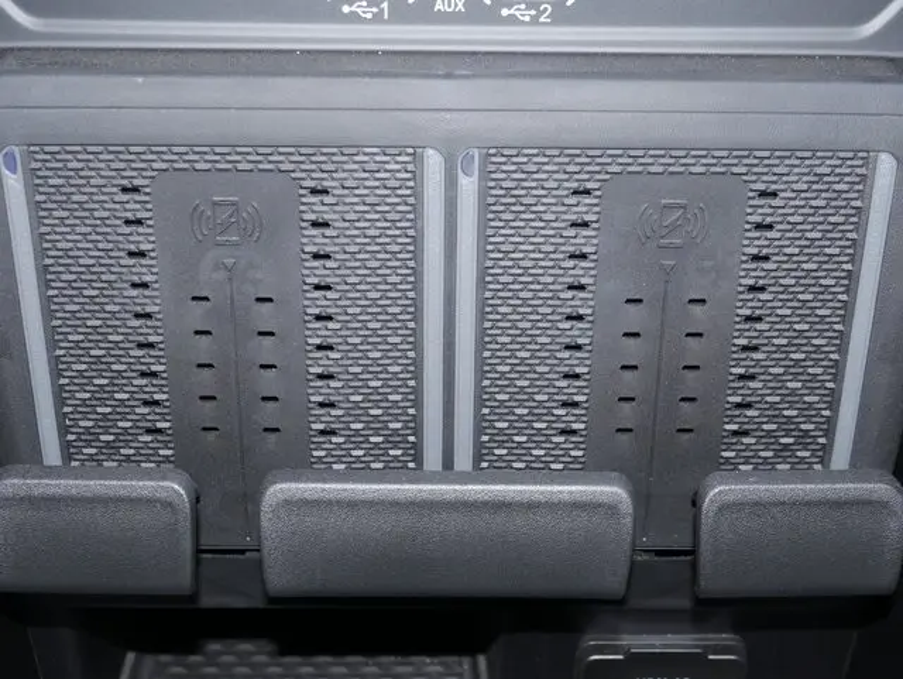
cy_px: 340
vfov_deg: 29.1
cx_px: 452
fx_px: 1305
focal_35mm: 50
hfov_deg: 38.2
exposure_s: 1/60
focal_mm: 25
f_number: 5.3
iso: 400
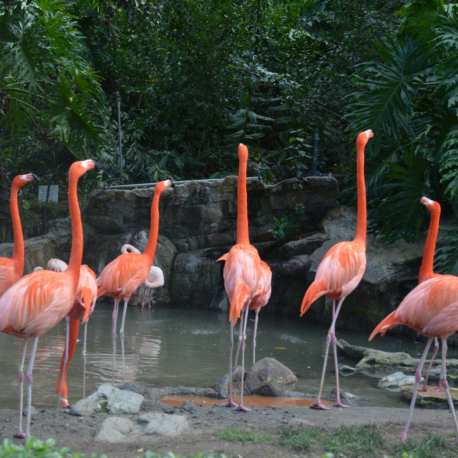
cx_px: 202
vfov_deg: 23.4
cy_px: 228
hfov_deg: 23.3
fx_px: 1108
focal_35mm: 74
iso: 900
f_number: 5
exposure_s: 1/500
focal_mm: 38
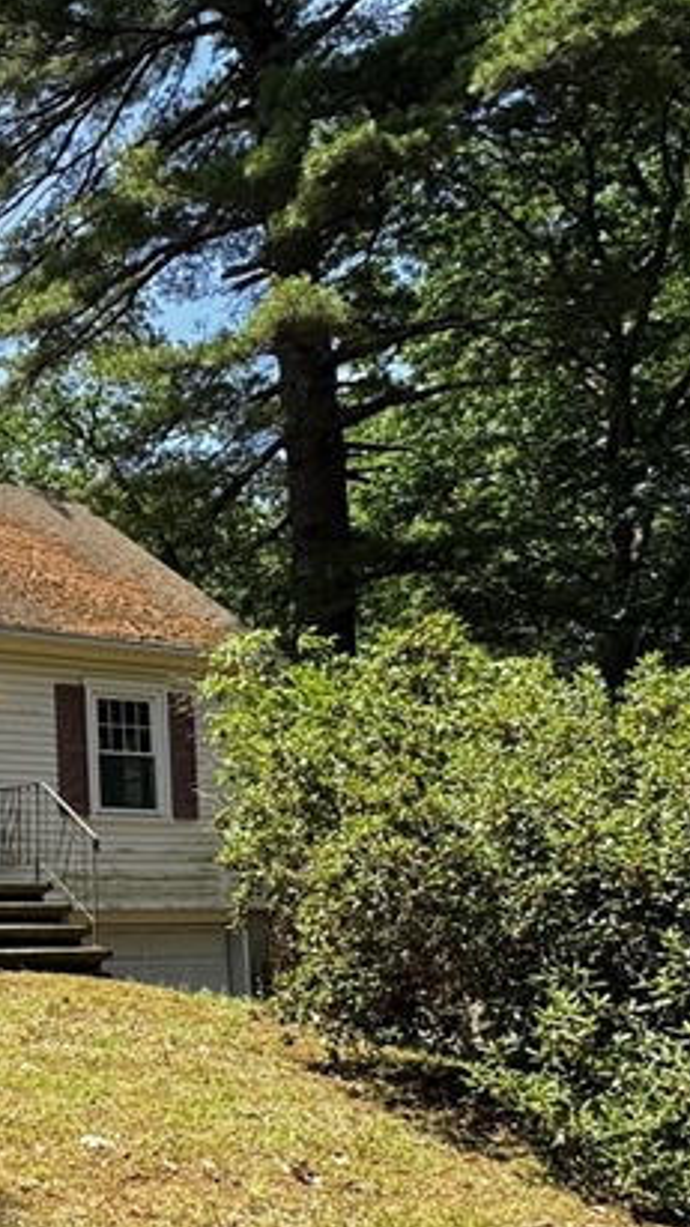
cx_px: -218
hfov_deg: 26.3
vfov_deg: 52.3
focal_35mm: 38
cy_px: 752
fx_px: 1237
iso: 40
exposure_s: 1/435
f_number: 2.2
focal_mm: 2.22
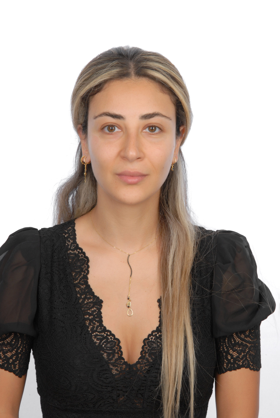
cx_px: 140
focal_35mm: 120
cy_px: 209
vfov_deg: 17.0
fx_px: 1396
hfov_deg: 11.5
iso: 200
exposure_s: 1/60
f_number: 8
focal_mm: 80
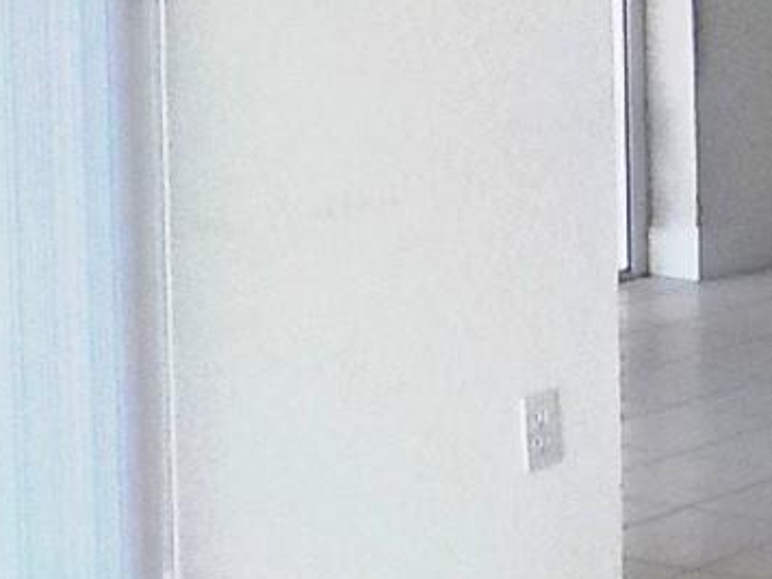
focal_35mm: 135
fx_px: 3011
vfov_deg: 10.7
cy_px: -176
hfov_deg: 12.5
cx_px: 1655
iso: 125
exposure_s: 1/100
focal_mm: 4.1
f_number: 3.3
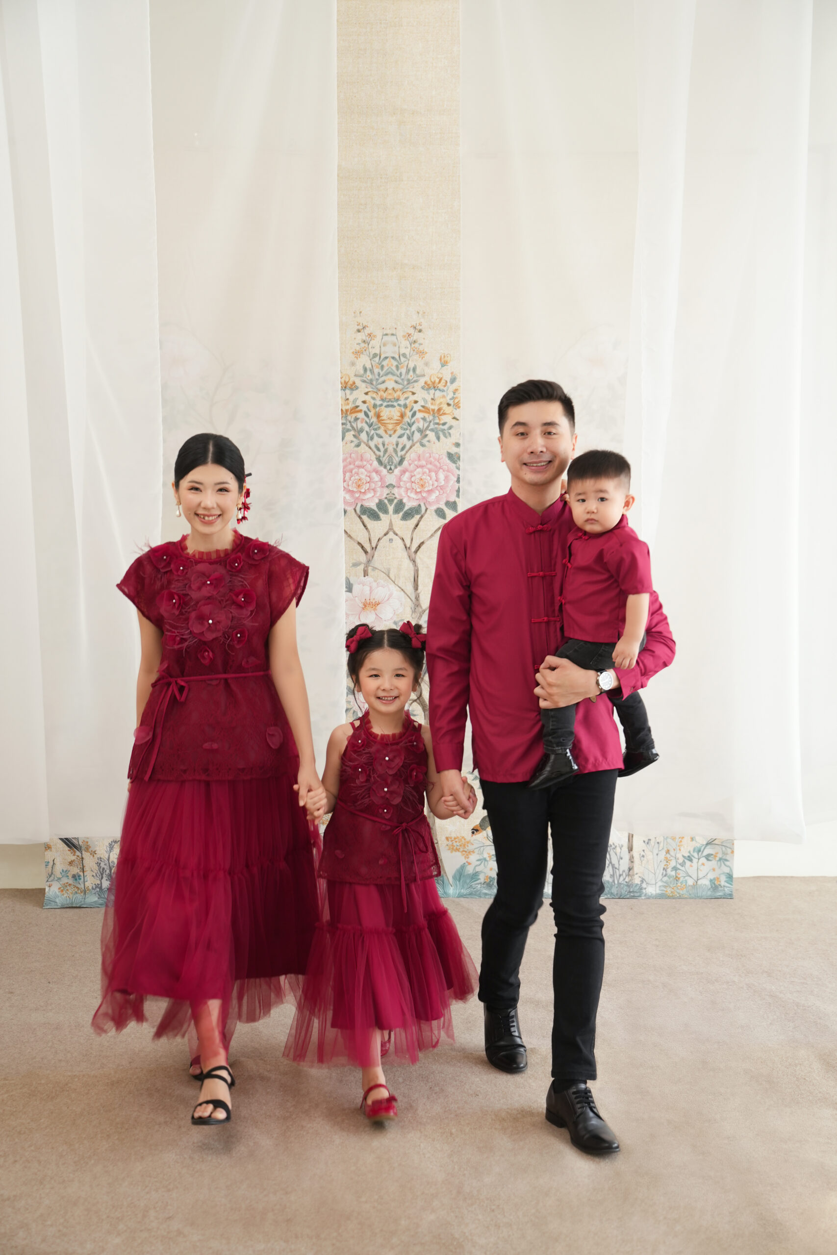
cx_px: 418
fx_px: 1674
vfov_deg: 41.1
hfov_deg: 28.1
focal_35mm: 48
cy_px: 628
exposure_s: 1/100
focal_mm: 48
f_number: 3.5
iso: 250
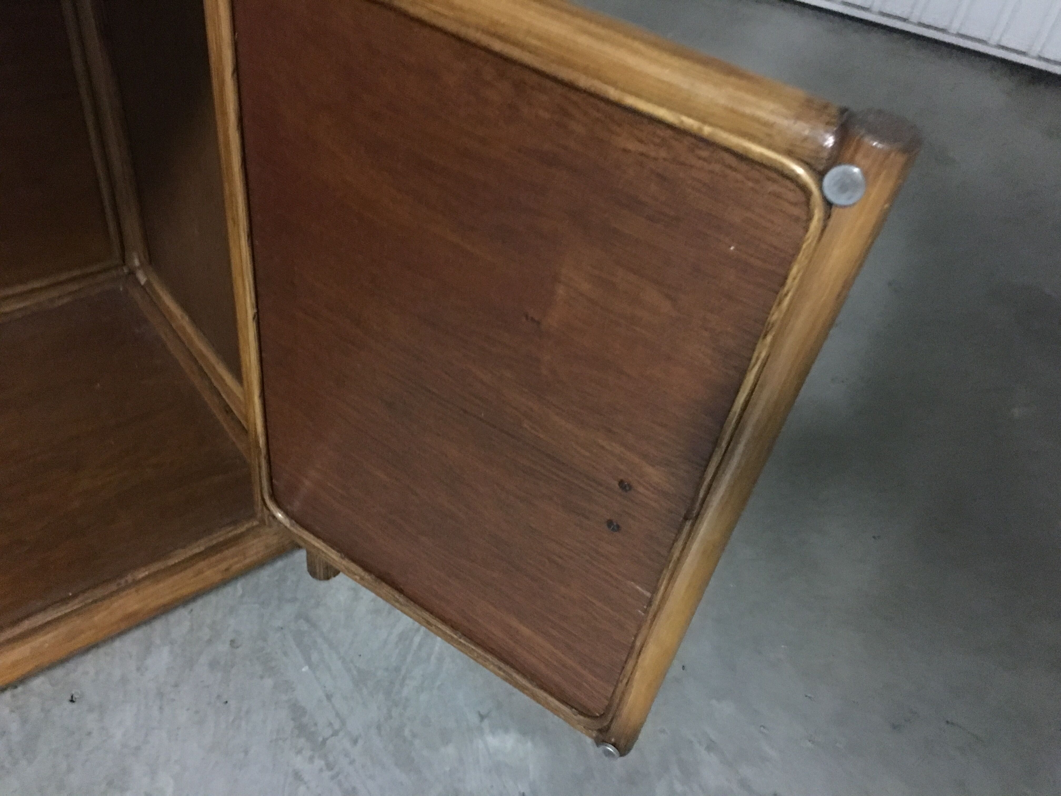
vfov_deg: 48.2
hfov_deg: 61.7
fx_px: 889
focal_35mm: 29
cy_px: 398
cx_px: 530
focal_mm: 4.15
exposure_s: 1/4
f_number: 2.2
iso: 250
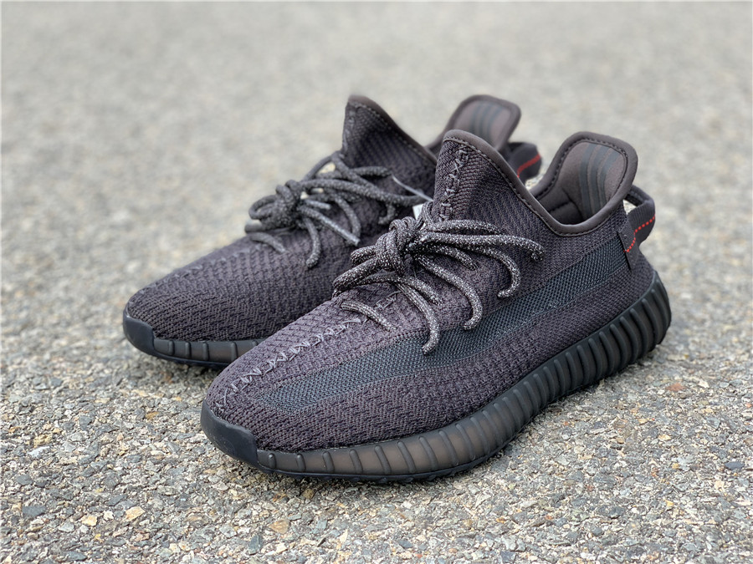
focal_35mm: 52
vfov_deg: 28.0
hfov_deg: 36.8
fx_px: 1131
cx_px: 376
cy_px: 282
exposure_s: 1/258
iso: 16
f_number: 2.4
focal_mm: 6
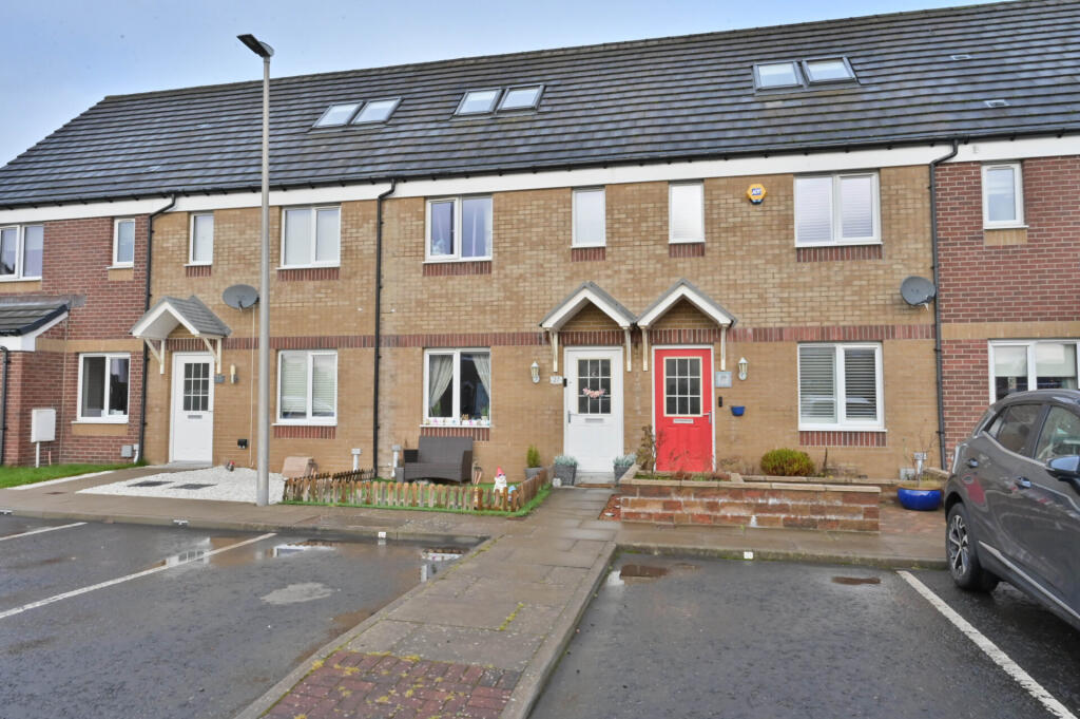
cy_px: 360
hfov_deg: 73.8
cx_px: 540
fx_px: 719
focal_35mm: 24
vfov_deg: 53.1
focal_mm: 24
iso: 2500
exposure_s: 1/200
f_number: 22
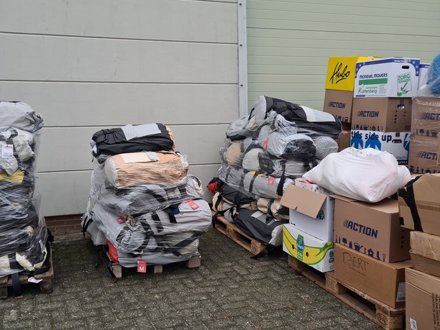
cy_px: 158
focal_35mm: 34
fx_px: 432
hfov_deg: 53.3
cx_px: 164
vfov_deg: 41.8
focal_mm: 5.4
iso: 80
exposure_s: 1/100
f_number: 1.8
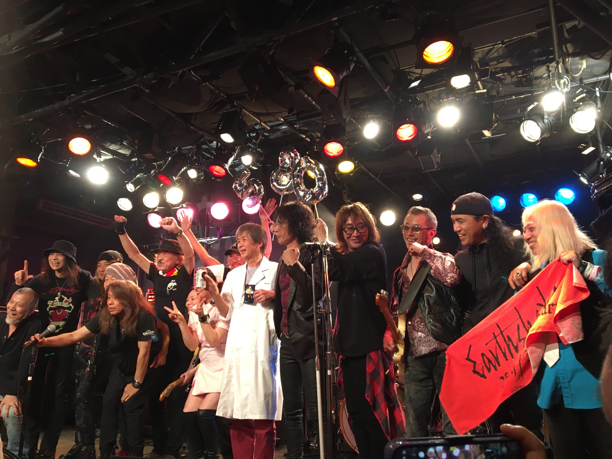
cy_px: 230
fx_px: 513
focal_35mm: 29
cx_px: 306
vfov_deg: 48.2
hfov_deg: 61.7
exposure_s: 1/30
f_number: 2.2
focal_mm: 4.15
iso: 64
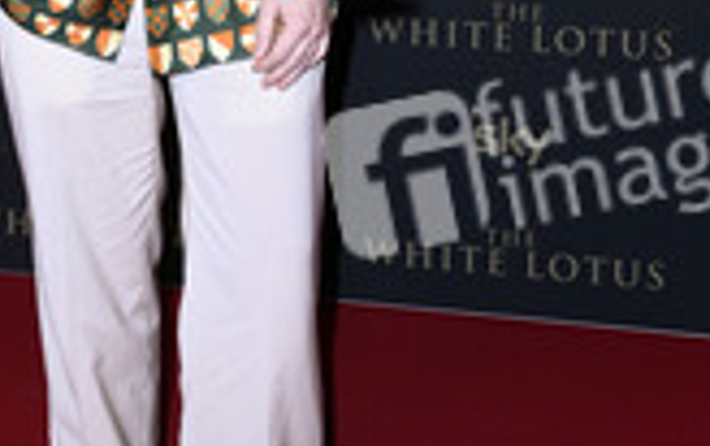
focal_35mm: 129
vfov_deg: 10.1
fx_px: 2500
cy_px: -61
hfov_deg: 16.1
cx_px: 152
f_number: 4.5
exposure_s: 1/250
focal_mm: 52
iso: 800
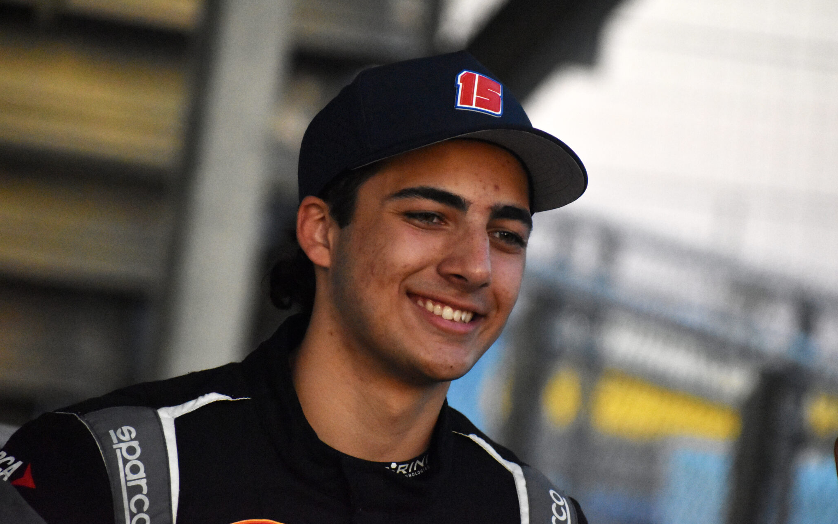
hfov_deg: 6.2
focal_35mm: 337
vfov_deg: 3.9
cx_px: 419
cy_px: 254
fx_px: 7696
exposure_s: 1/1600
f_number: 5.6
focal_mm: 220
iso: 6400
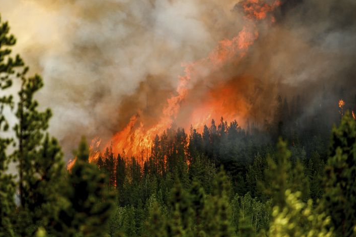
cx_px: 165
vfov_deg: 2.9
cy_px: 103
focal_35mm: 478
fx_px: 4724
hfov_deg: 4.3
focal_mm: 420
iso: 400
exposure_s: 1/3000
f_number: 4.8
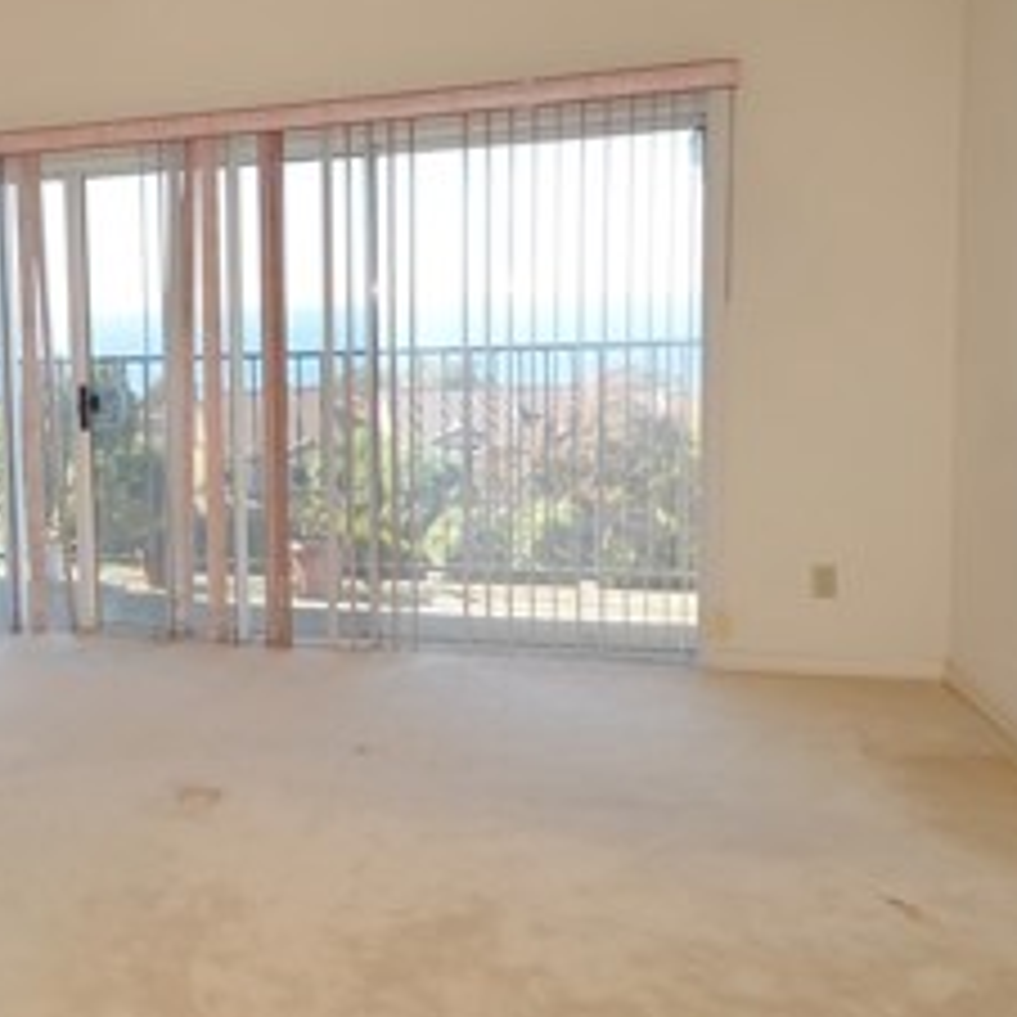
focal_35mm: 36
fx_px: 1197
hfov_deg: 41.2
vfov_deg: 46.0
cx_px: 40
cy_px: 490
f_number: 5.6
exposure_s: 1/125
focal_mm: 10
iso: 180
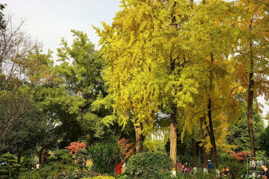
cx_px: 134
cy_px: 90
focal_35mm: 41
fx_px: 306
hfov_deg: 47.4
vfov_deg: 32.6
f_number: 11
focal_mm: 41
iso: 160
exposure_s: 1/80
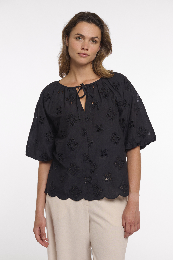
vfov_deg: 24.5
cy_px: 130
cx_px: 86
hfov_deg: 16.4
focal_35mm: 83
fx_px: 599
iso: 125
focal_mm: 83
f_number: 8
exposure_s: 1/160
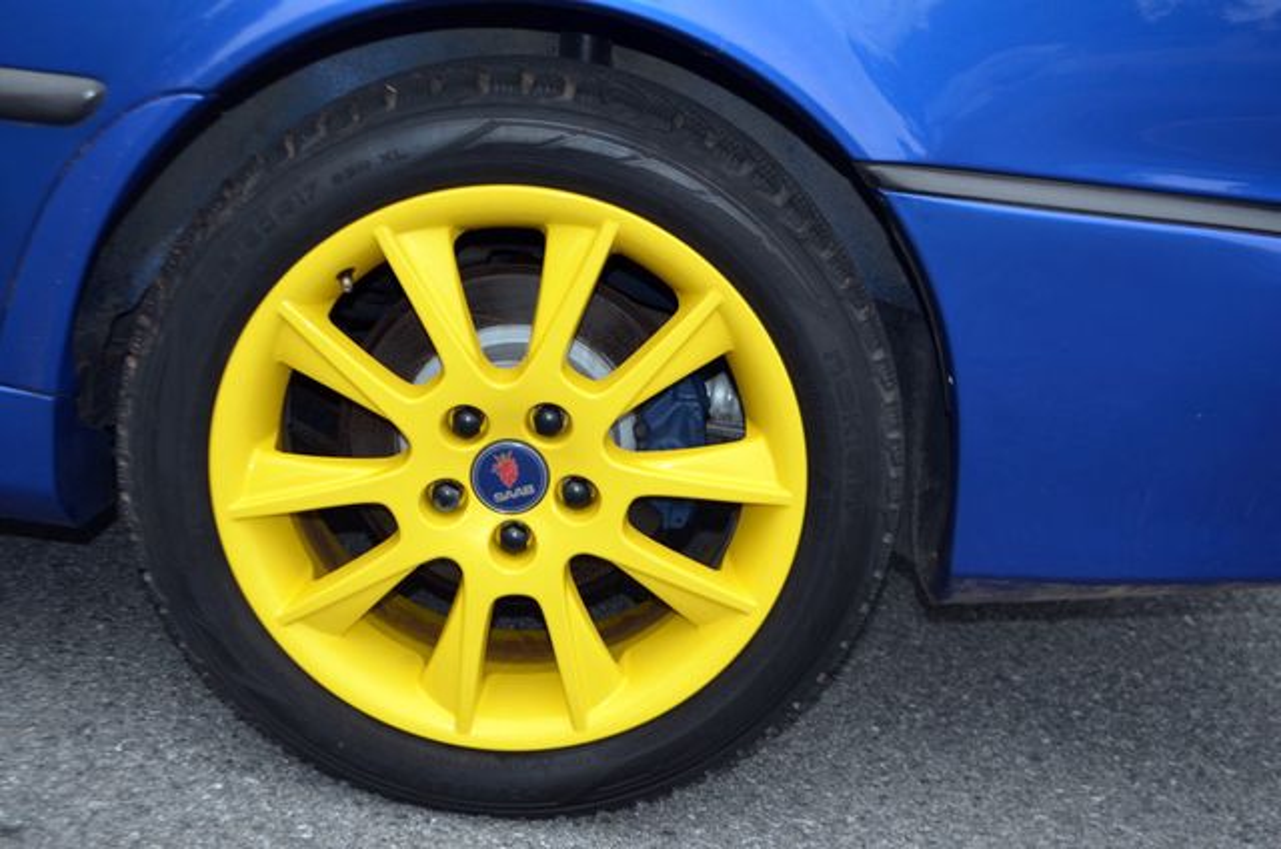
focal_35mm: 48
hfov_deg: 41.2
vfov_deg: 28.0
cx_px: 640
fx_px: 1705
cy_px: 424
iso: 100
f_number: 4.8
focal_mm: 32
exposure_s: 1/200
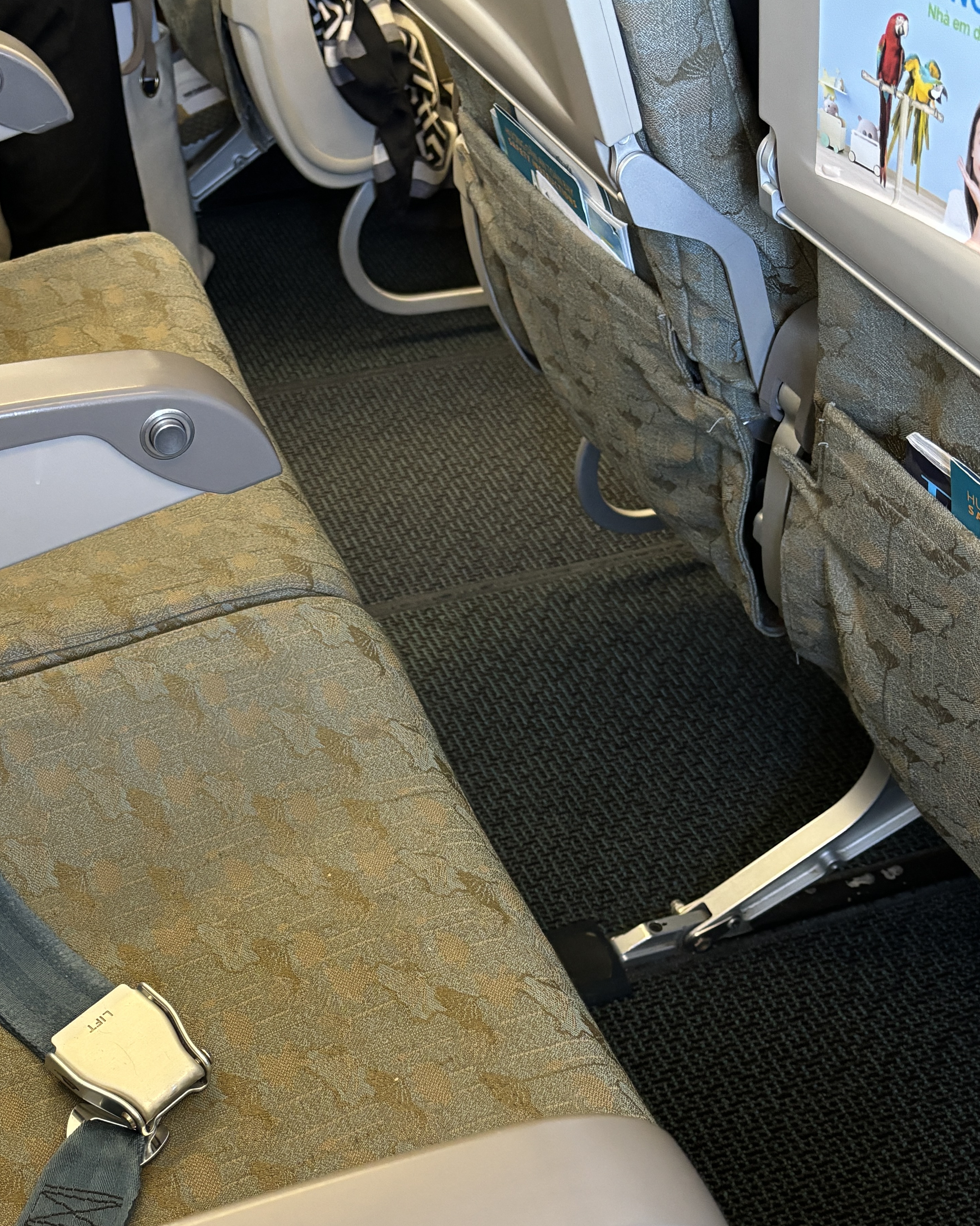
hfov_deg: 37.0
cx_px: 343
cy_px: 846
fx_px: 1450
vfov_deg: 44.9
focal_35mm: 40
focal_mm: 5.96
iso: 500
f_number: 1.6
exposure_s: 1/50
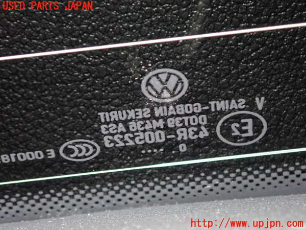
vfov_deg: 14.8
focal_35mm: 100
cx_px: 153
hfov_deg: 19.6
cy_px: 115
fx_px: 884
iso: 800
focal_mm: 18
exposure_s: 1/100
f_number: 14
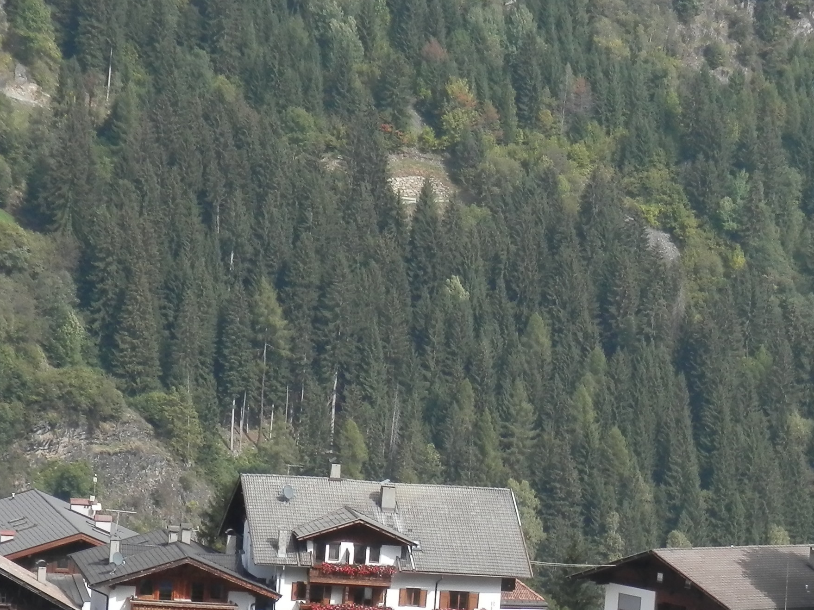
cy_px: 741
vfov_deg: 9.1
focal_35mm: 161
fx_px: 3785
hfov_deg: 12.2
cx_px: 686
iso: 80
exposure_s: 1/250
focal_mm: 11.9
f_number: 4.4
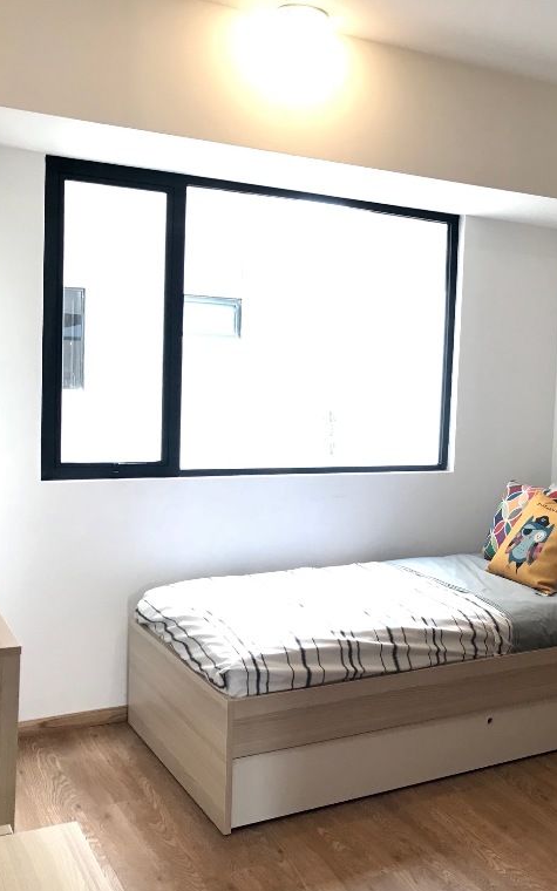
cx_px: 475
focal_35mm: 40
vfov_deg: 49.3
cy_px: 448
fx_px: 972
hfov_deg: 30.9
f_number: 1.8
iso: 25
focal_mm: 3.99
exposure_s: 1/30
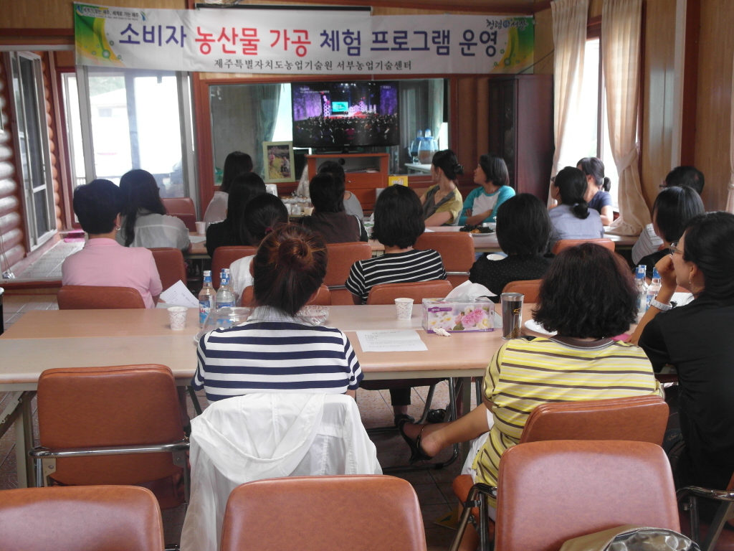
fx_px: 891
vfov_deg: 34.3
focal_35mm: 42
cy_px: 276
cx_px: 367
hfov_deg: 44.8
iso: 200
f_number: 2.8
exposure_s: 1/45
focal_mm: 9.1
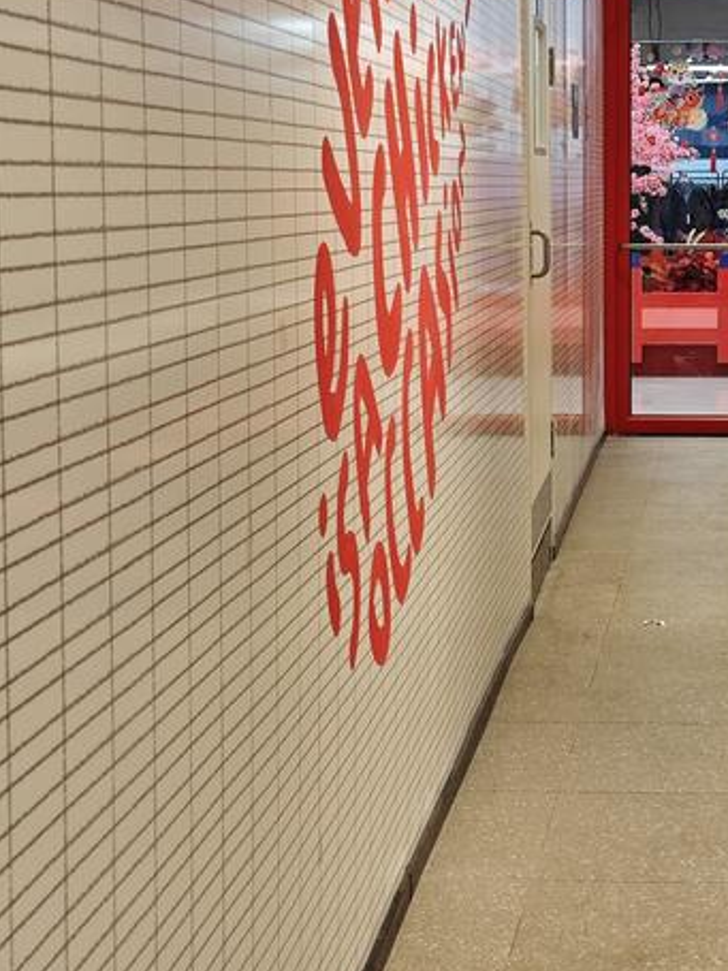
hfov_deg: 18.9
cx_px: 628
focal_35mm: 77
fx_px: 2160
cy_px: 355
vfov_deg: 25.3
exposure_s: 1/100
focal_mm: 8.7
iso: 160
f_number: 1.9
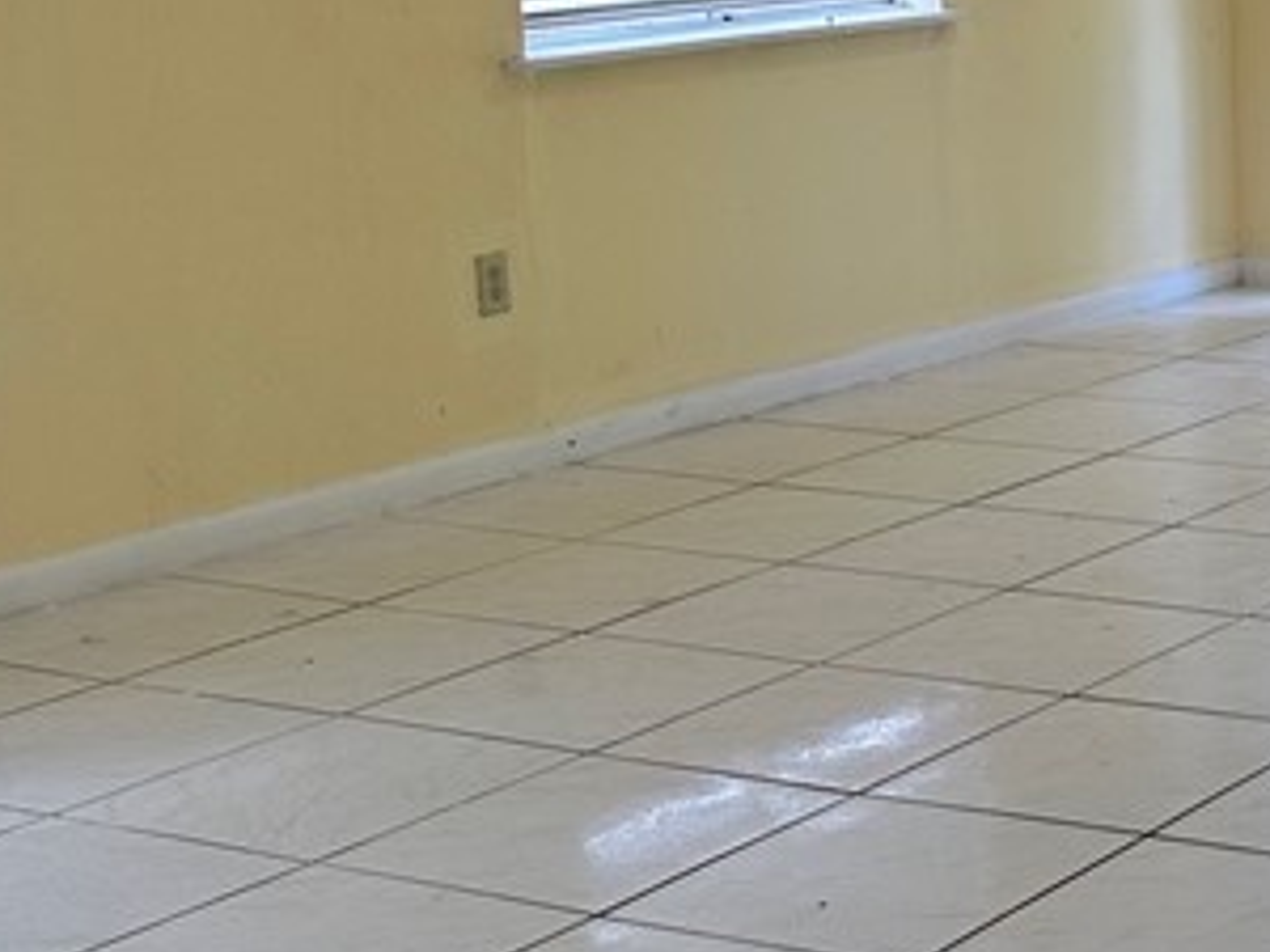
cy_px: 326
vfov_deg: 17.9
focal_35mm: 82
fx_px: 3008
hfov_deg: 20.4
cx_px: 1905
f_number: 1.78
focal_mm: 6.86
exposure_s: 1/160
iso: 64
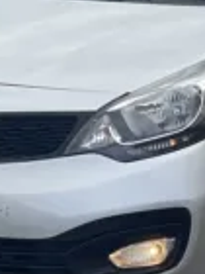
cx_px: 256
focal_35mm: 329
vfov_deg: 6.0
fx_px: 2598
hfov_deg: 4.5
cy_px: -18
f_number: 2.2
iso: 32
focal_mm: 7.5
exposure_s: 1/903
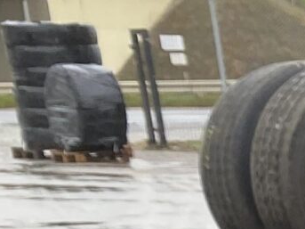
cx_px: 1108
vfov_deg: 7.1
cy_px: 612
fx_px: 1709
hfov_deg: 7.8
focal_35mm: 194
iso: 64
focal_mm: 4.25
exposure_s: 1/122
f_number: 1.8
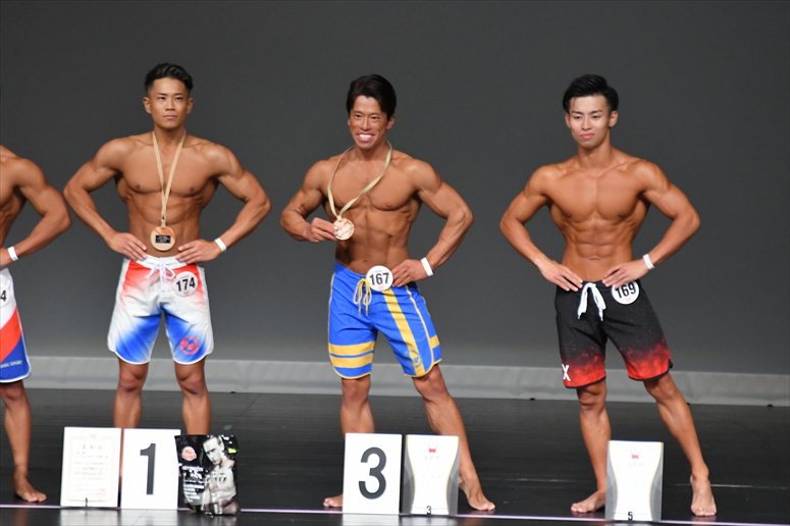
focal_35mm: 375
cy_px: 263
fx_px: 8225
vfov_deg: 3.7
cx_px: 395
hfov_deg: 5.5
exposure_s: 1/400
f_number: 5.6
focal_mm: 250
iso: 5000
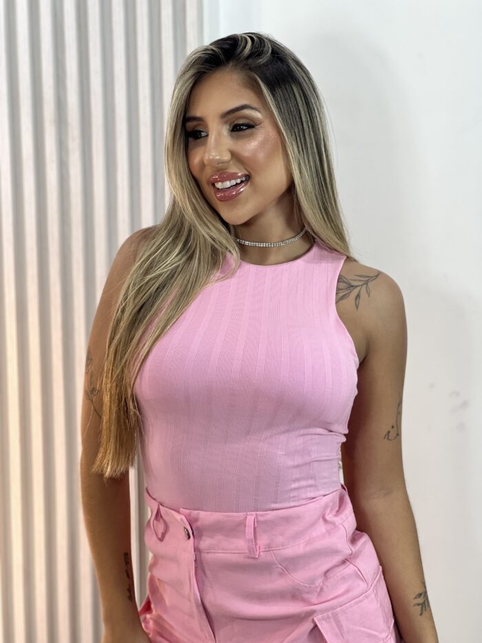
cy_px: 322
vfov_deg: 25.3
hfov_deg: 19.1
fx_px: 1429
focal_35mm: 77
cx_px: 241
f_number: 2.8
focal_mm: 9
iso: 80
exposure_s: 1/120
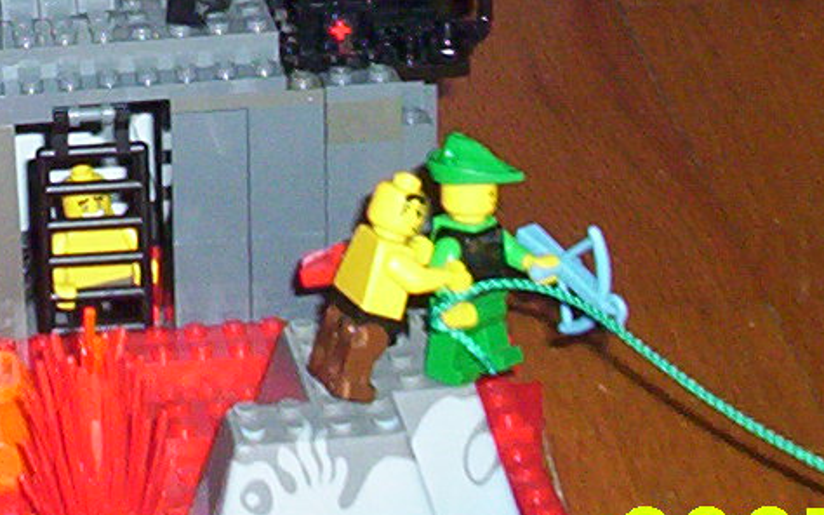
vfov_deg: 9.2
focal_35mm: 139
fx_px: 3121
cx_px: -38
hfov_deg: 14.7
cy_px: -252
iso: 140
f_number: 4.5
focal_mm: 4.99
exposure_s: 1/60
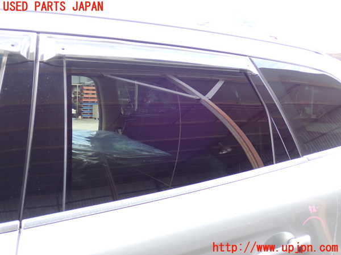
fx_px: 404
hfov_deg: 45.8
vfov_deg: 35.1
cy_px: 128
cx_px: 170
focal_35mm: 41
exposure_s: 1/80
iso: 160
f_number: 2.8
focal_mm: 7.31
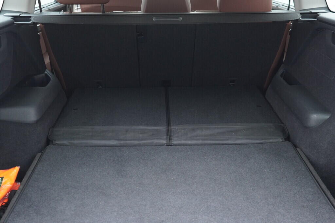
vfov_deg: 36.9
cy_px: 112
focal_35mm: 36
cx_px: 168
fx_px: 335
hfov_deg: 53.1
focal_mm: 24
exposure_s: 1/40
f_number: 2.8
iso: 1250
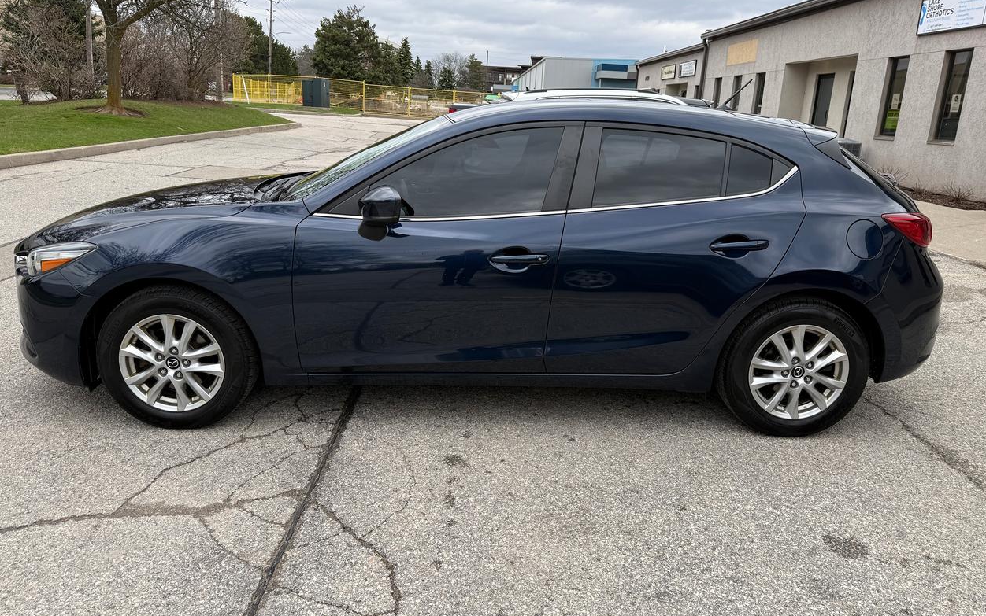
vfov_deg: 47.6
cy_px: 286
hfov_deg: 70.4
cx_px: 491
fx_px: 699
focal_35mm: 26
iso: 80
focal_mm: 6.76
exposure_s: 1/813
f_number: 1.78
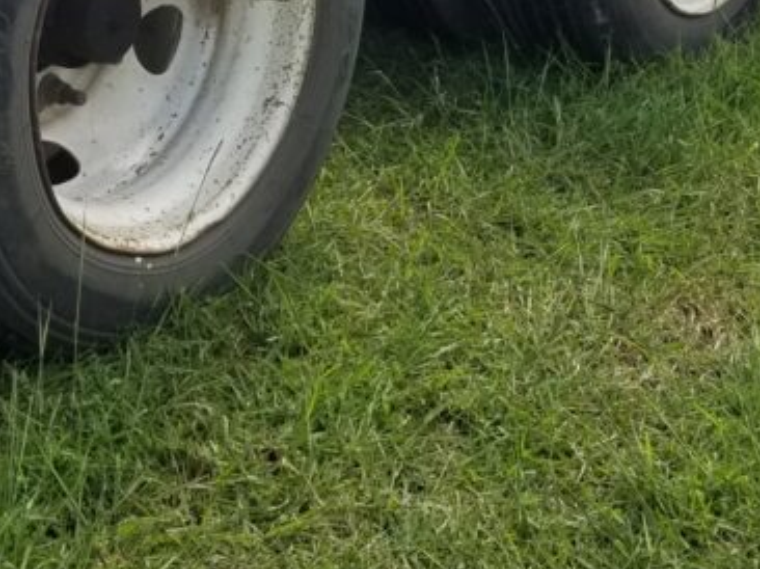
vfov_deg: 15.8
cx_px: 150
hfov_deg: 21.3
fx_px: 1997
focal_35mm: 91
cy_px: -56
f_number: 1.7
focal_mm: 4.25
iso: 50
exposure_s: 1/882
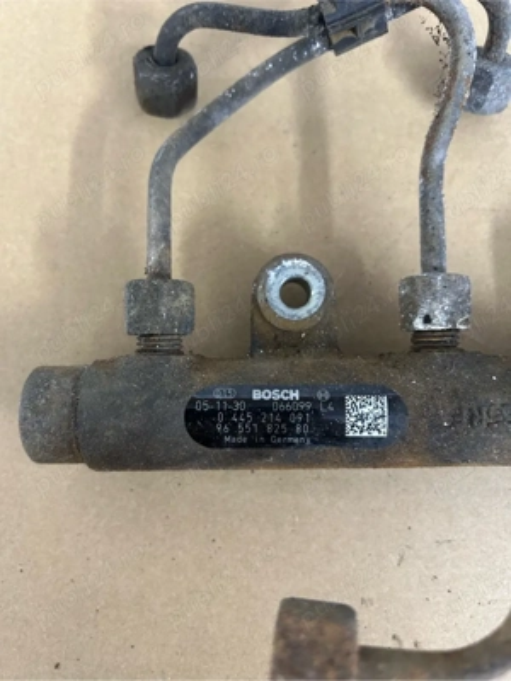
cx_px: 256
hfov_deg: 53.1
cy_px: 340
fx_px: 512
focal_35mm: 26
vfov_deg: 67.3
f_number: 1.5
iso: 400
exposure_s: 1/33
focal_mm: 5.7
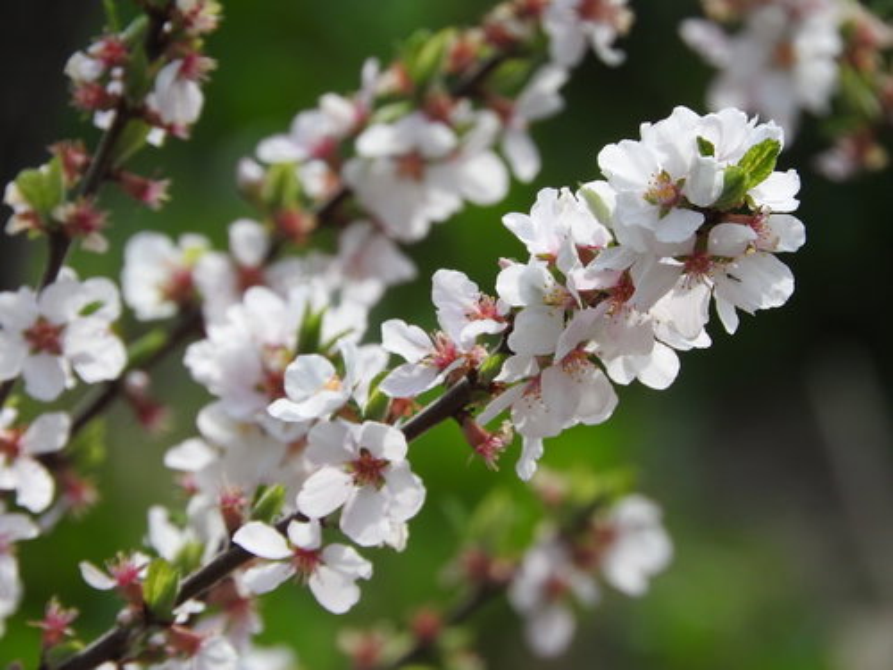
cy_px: 335
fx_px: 16768
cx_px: 446
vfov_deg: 2.3
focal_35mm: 650
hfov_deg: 3.1
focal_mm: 116.5
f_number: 5.6
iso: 100
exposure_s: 1/320
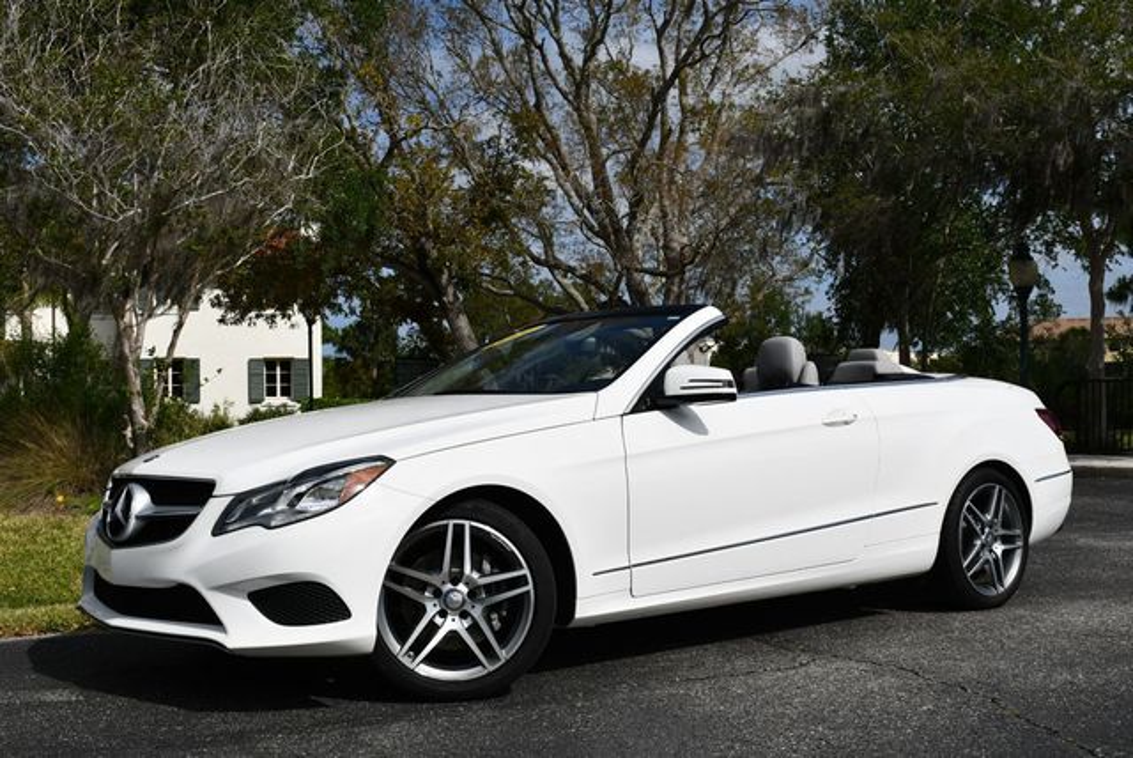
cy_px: 379
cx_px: 566
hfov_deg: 44.5
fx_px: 1386
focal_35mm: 44
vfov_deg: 30.6
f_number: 10
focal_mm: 22
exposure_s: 1/500
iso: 100
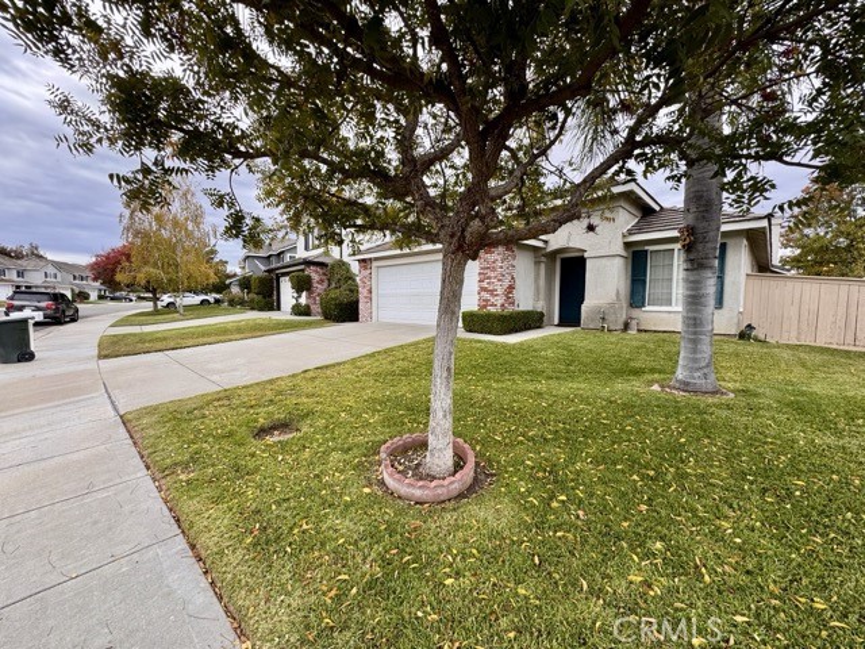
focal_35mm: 14
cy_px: 324
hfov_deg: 102.1
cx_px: 432
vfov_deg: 85.7
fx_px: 350
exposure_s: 1/357
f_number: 2.2
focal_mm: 2.22
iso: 40
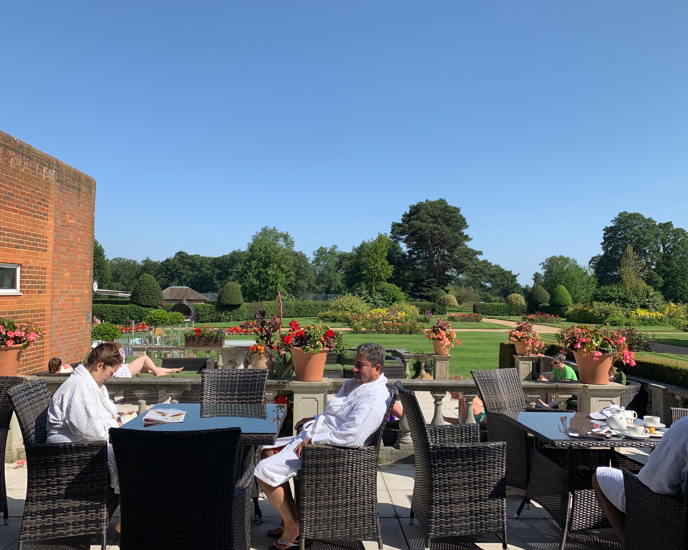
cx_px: 340
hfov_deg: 62.2
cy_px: 280
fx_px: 570
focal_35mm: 28
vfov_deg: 51.5
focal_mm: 4.25
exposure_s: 1/2033
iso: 25
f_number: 1.8
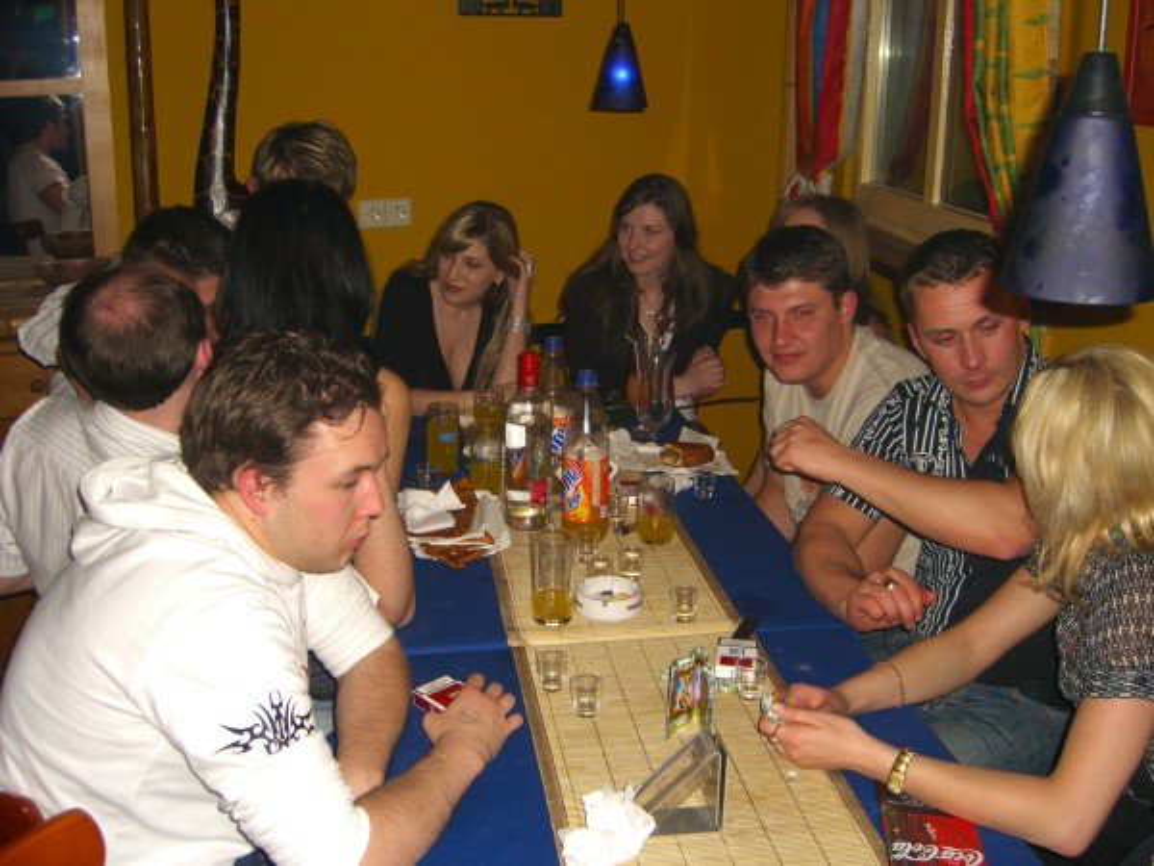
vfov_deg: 37.7
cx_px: 577
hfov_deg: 49.0
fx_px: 1267
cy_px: 433
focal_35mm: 38
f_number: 2.8
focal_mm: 7.9
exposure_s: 1/60
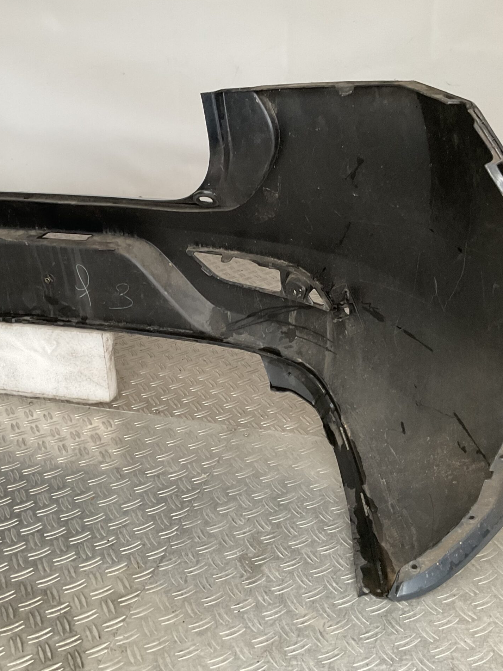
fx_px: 756
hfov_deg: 36.8
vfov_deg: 47.9
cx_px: 238
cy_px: 334
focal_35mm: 39
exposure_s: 1/60
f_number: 1.8
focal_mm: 3
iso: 100
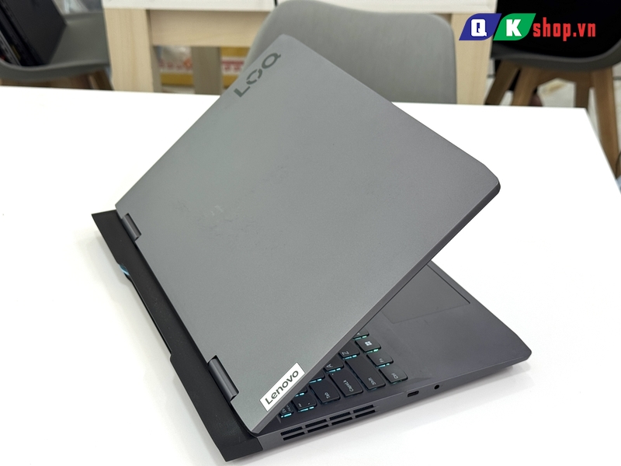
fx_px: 861
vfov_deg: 30.3
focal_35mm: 48
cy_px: 233
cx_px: 310
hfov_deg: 39.7
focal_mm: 6.76
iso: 64
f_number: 1.78
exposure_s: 1/100
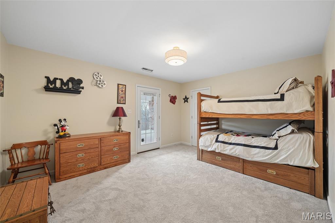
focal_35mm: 14
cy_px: 112
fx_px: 130
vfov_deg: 81.1
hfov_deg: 104.3
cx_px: 168
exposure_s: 1/8
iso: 400
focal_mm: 14
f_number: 8
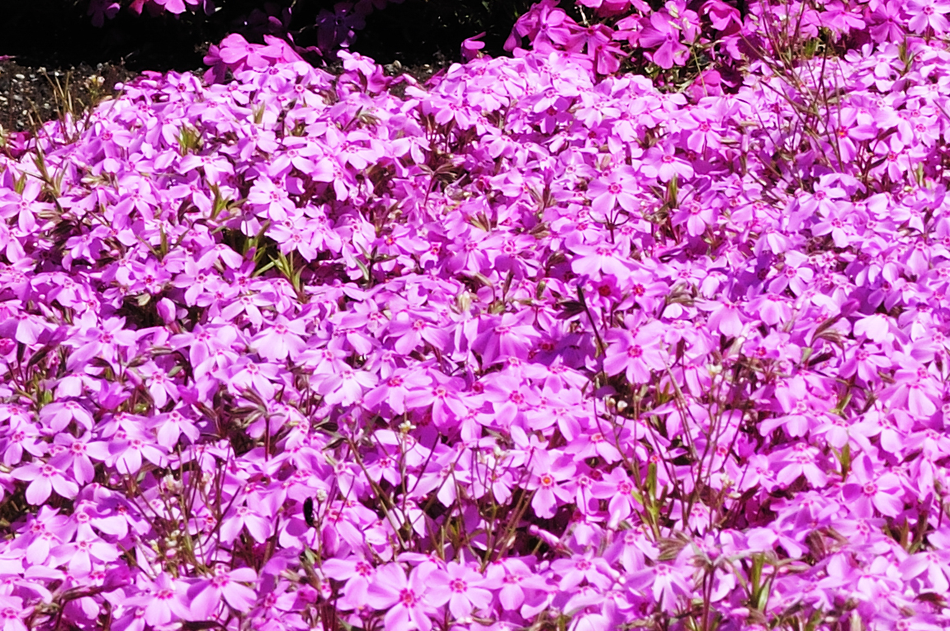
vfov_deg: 7.2
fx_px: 5007
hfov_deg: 10.3
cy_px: 78
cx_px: 1576
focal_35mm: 190
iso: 200
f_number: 13
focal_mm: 34
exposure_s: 1/250
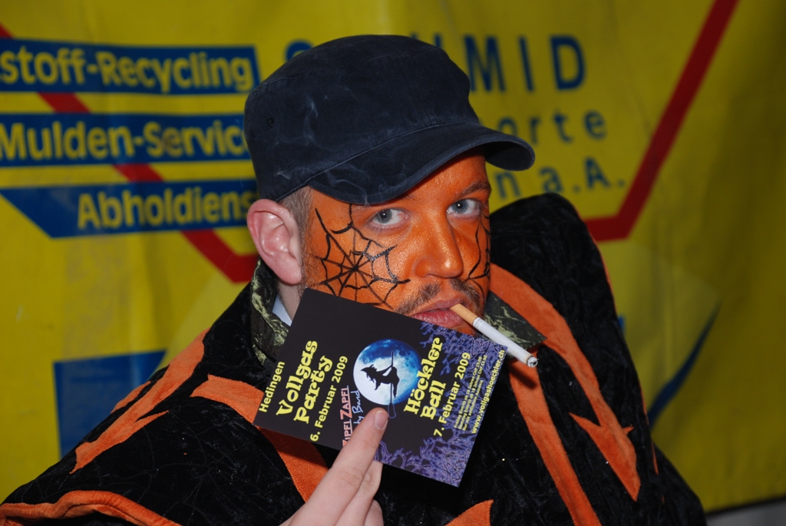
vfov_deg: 12.2
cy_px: 263
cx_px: 393
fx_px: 2459
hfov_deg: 18.2
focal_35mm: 112
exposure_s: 1/60
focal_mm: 75
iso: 200
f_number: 5.6
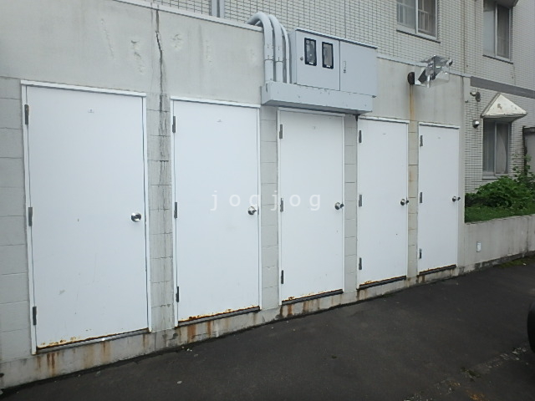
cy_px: 200
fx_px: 325
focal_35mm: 21
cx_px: 268
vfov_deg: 63.4
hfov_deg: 79.0
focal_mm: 3.7
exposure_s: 1/640
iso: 125
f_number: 3.5
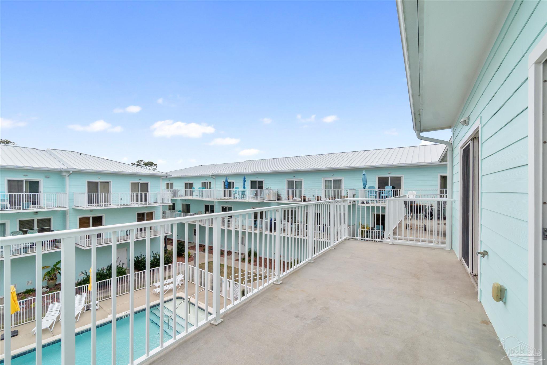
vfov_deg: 77.3
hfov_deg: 100.4
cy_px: 182
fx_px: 228
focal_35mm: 15
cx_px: 274
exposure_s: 1/640
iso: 400
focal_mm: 10
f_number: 9
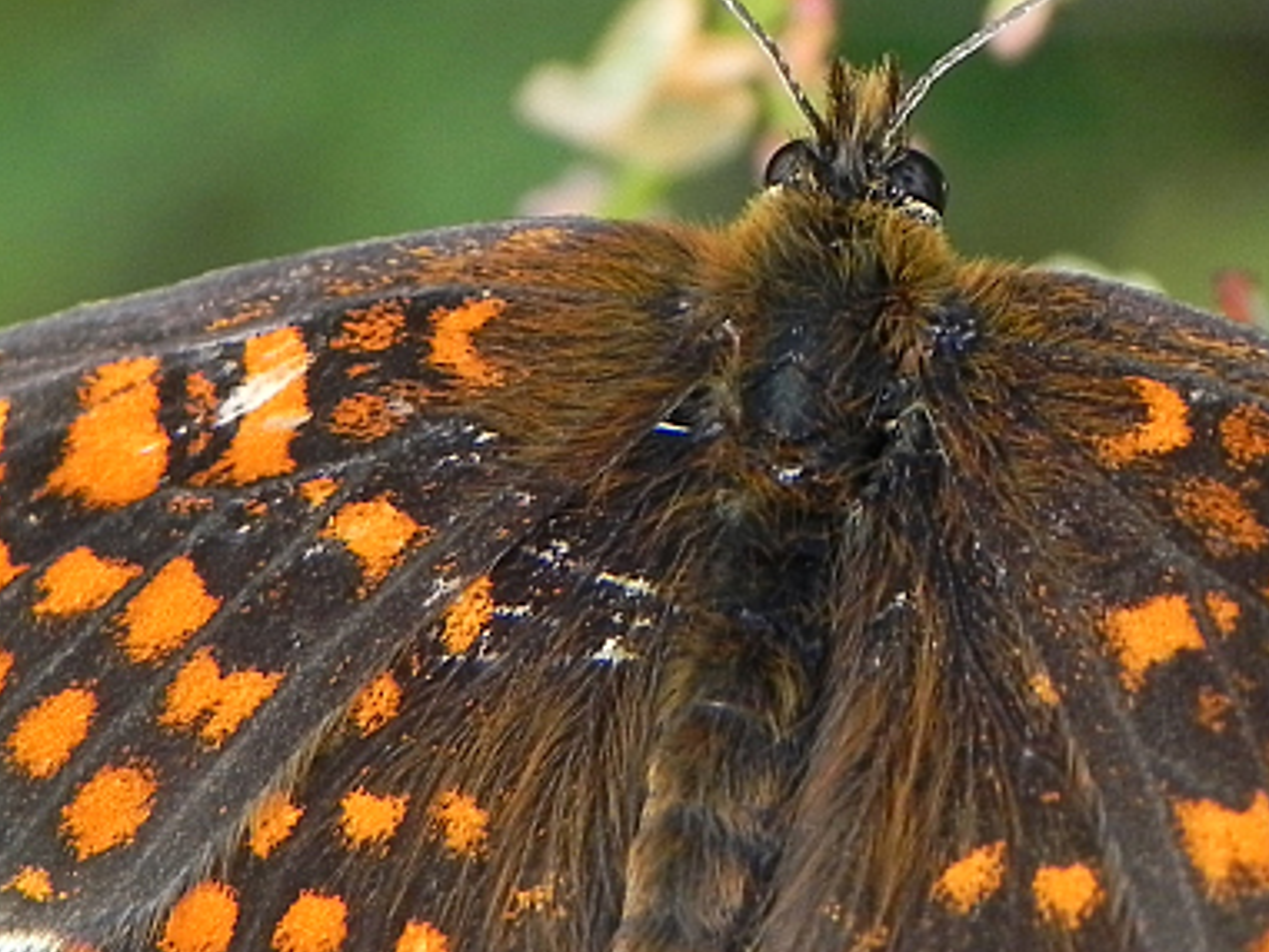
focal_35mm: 255
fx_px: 9351
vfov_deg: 5.8
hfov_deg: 7.8
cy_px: 256
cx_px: 939
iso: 160
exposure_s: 1/135
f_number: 4
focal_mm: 16.9
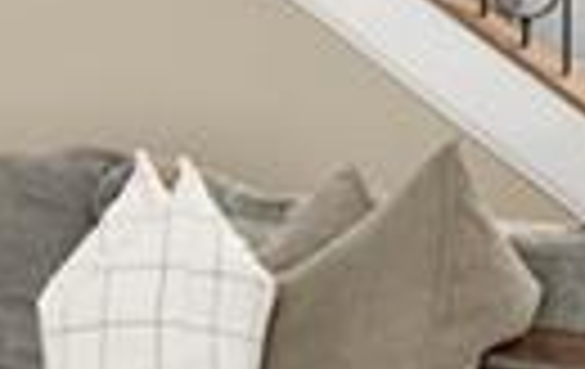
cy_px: -29
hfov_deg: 15.3
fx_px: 1790
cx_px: -549
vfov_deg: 11.6
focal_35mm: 112
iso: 800
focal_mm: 14
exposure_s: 1/2
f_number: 7.1
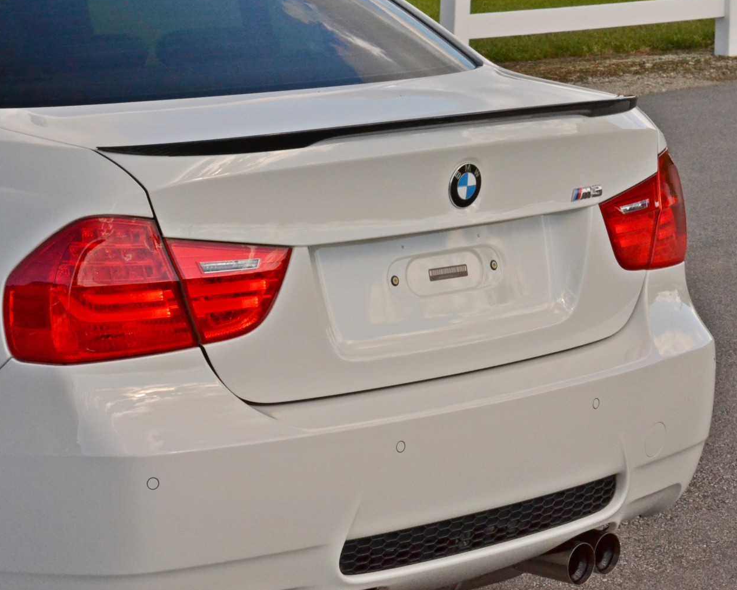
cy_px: 356
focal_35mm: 115
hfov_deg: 16.7
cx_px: 251
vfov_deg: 13.4
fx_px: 2509
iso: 1600
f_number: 14
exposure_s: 1/800
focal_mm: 50
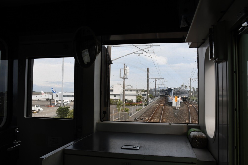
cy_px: 82
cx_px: 124
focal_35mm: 30
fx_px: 207
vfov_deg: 43.6
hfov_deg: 61.9
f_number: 10
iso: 500
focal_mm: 20
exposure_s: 1/400
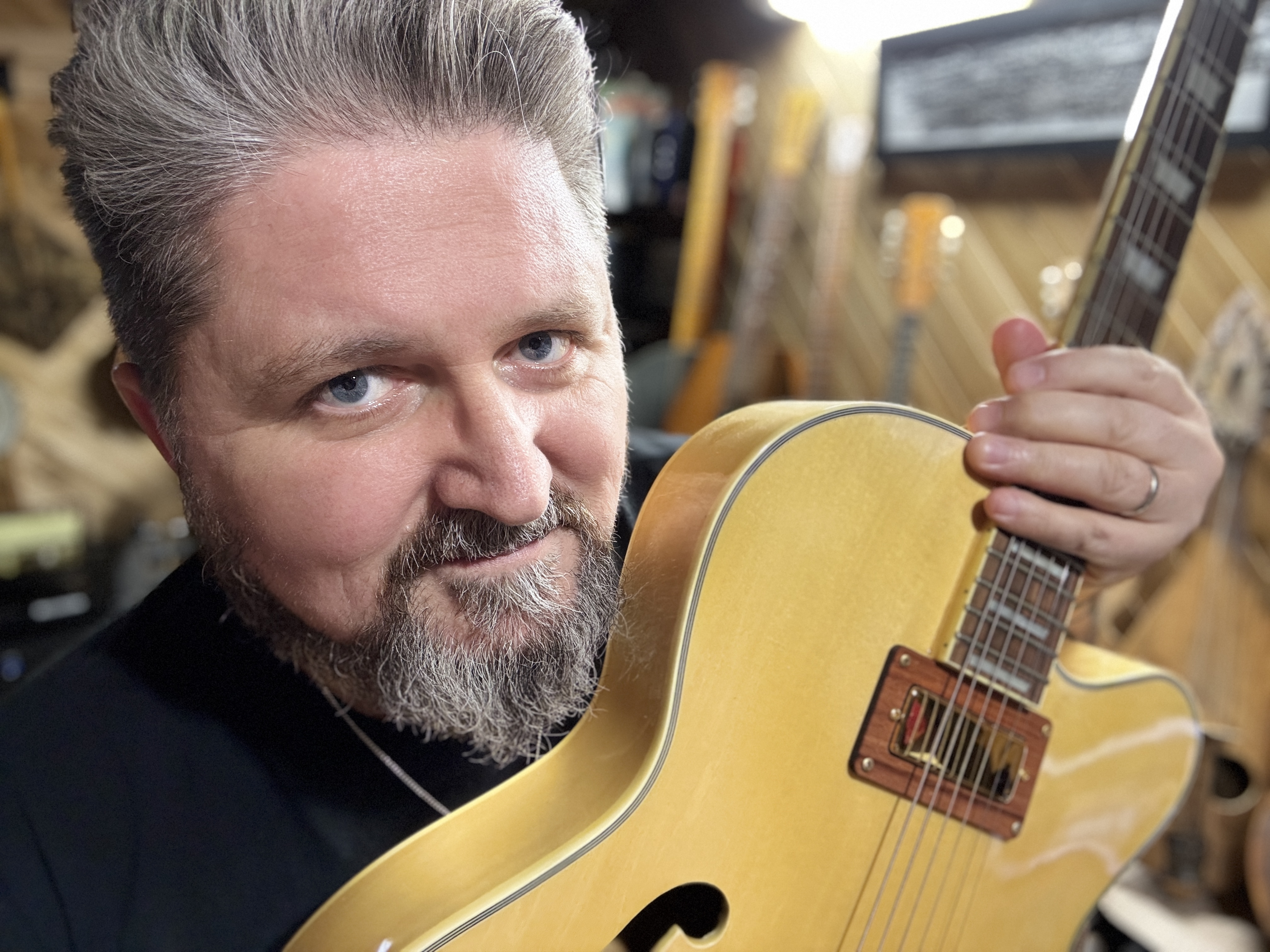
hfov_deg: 73.9
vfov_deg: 58.9
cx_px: 635
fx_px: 844
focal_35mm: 23
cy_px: 476
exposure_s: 1/60
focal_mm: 2.69
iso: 320
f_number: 1.9
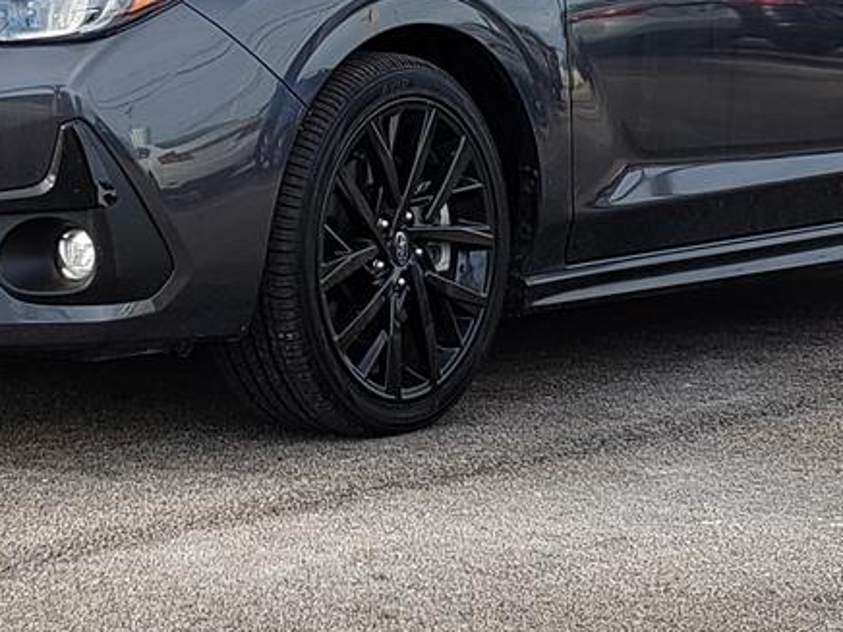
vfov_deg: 22.9
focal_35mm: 61
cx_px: 286
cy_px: -23
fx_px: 1486
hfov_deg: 31.5
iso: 50
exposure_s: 1/412
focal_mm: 4.3
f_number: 2.4
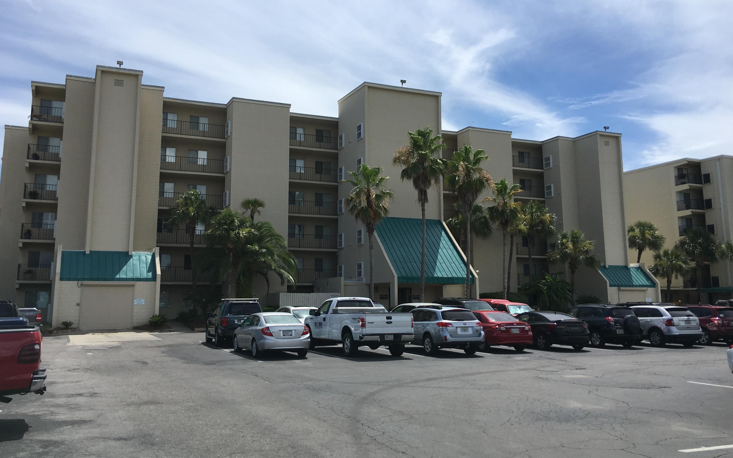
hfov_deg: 58.1
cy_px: 200
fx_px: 659
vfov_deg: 38.3
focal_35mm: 33
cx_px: 354
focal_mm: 4.15
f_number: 2.2
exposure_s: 1/2747
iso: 25
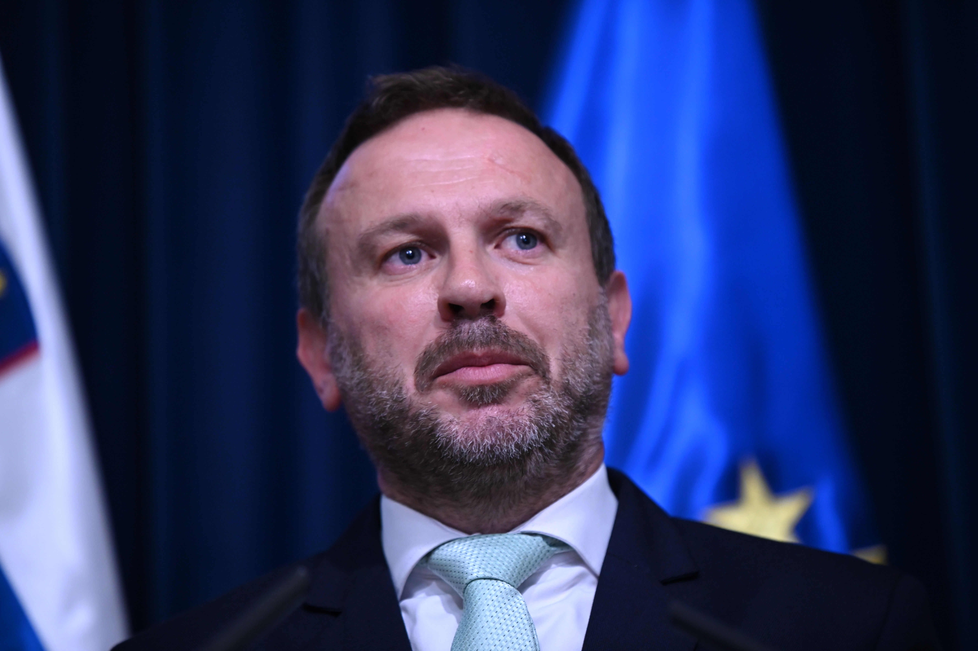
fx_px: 5430
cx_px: 489
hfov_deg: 10.3
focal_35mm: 200
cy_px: 326
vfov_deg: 6.9
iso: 2000
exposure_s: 1/125
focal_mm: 200
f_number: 3.2
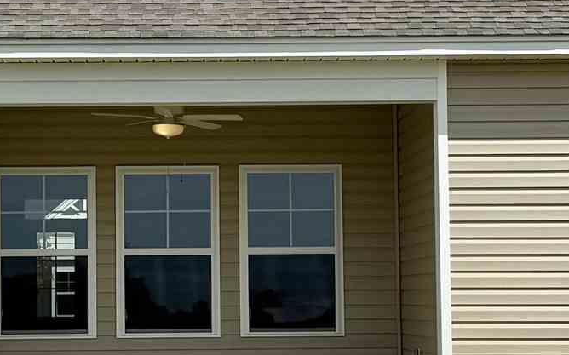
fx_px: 1814
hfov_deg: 17.8
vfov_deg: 11.2
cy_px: 152
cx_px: 173
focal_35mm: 117
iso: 80
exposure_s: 1/9091
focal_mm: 6.76
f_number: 1.78
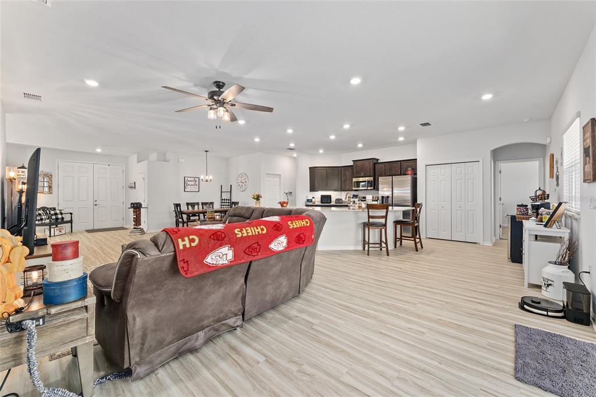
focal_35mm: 14
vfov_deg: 81.2
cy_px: 198
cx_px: 298
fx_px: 232
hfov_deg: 104.3
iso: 500
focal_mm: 14
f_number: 7.1
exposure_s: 1/13
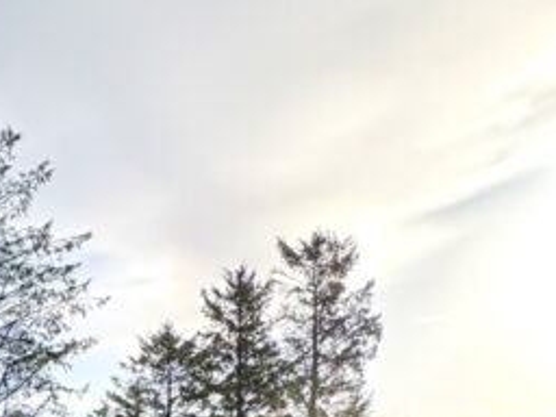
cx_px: -30
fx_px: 899
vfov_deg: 20.9
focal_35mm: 56
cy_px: 675
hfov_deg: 31.2
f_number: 2.2
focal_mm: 2.22
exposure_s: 1/657
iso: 64
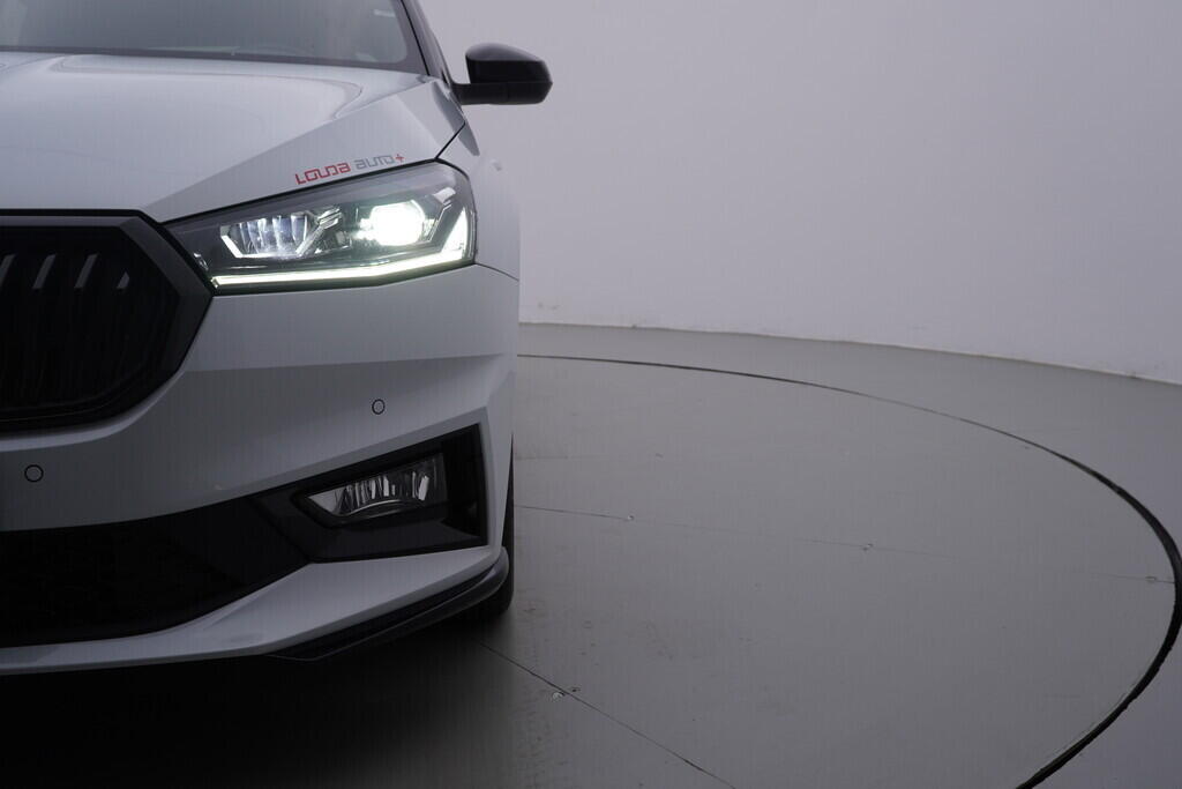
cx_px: 591
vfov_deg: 36.9
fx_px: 1182
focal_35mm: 36
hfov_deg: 53.1
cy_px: 394
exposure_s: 1/125
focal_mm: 24
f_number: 5
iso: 125
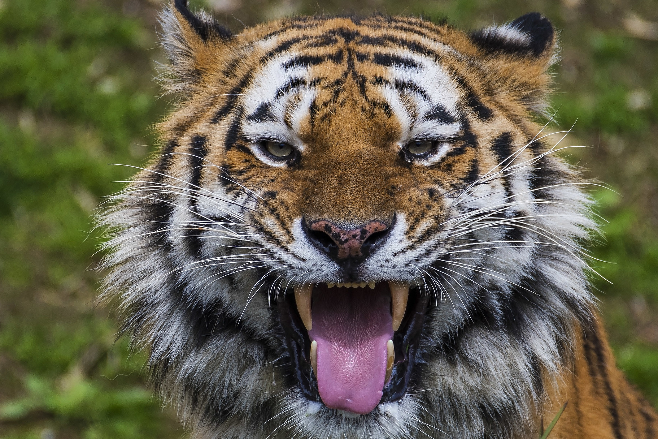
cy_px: 225
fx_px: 21656
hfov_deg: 1.7
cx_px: 310
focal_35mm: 1185
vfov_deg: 1.2
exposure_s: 1/1250
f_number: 8
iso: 500
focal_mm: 600
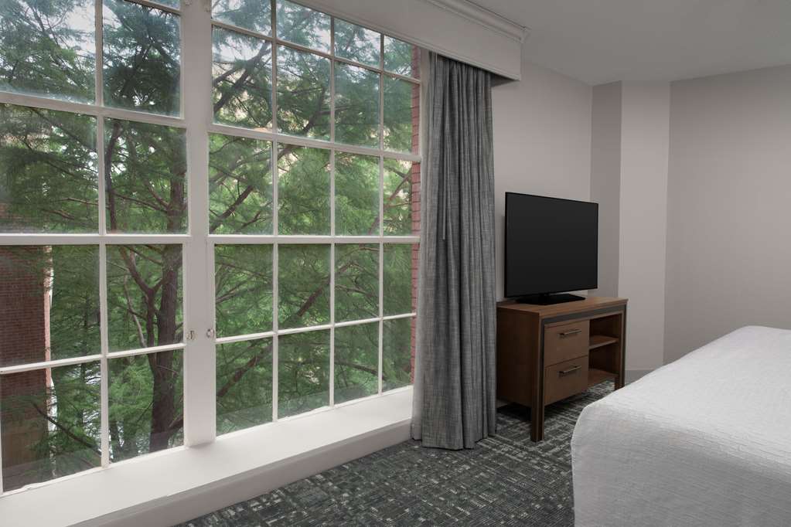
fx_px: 483
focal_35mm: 22
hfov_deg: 78.6
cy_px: 264
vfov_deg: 57.2
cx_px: 396
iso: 320
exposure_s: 1/60
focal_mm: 22
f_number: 11
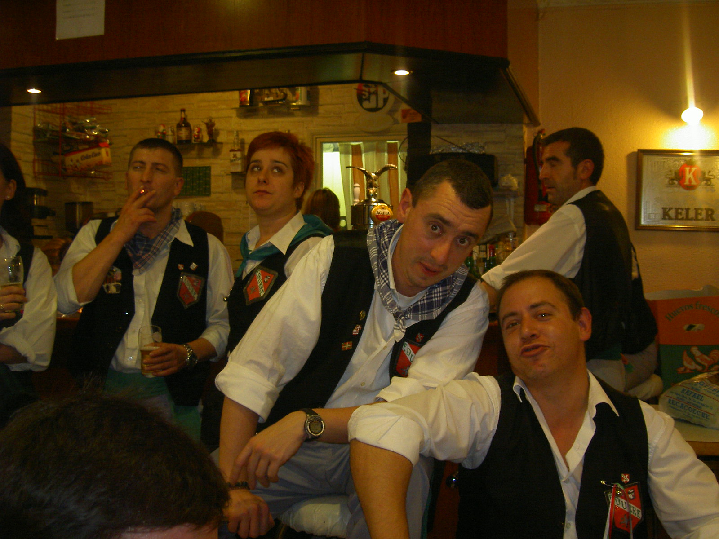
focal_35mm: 39
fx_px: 810
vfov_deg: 36.8
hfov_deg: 47.9
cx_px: 360
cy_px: 270
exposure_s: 1/59.5
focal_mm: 8
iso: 100
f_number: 2.8
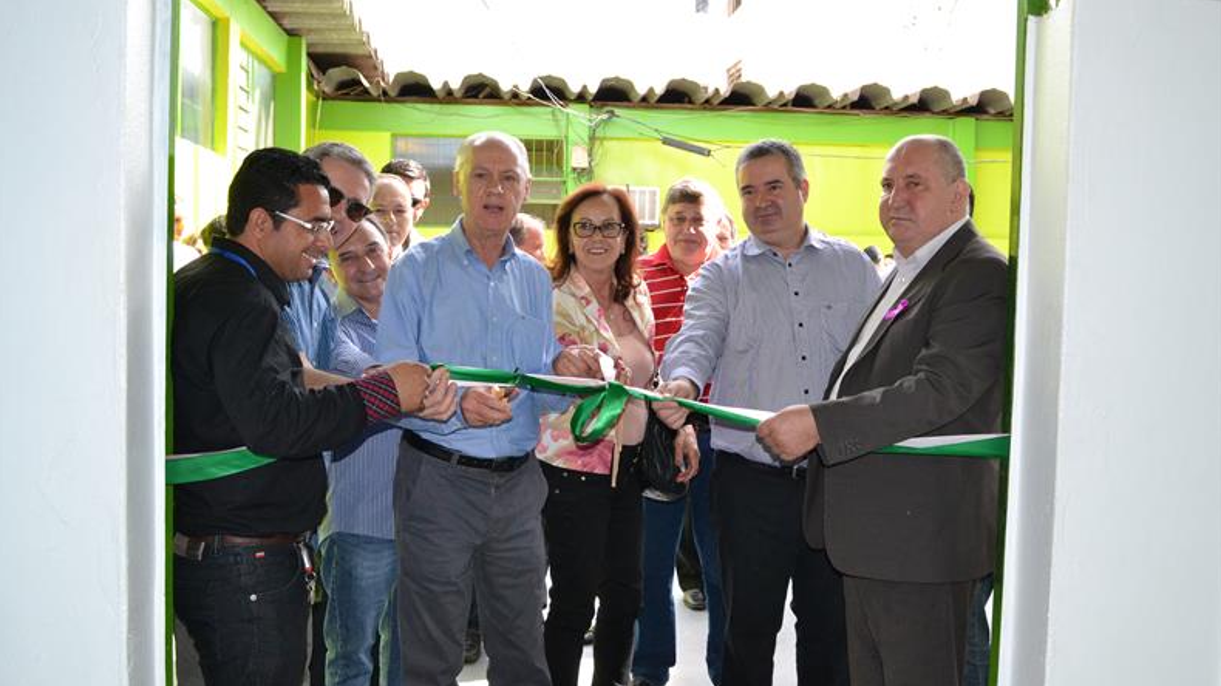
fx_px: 1133
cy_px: 336
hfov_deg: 56.6
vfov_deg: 33.7
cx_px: 610
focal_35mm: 35
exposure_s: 1/200
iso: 1600
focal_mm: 22
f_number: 7.1
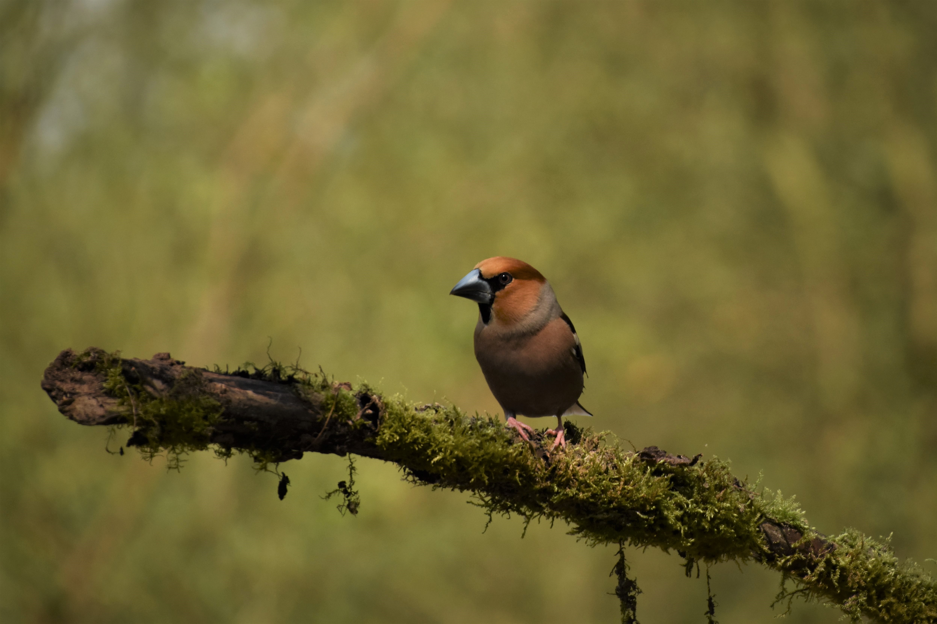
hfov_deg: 4.6
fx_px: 11711
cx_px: 468
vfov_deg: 3.1
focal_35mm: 450
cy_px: 312
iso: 720
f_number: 6.3
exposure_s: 1/2500
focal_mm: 300
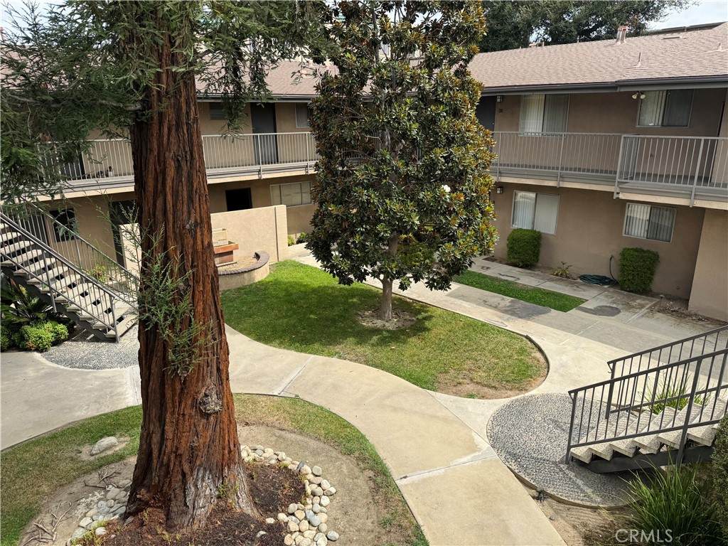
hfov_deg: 71.6
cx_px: 364
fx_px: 505
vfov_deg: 56.8
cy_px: 273
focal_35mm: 24
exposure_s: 1/2604
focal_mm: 6.76
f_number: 1.78
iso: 80
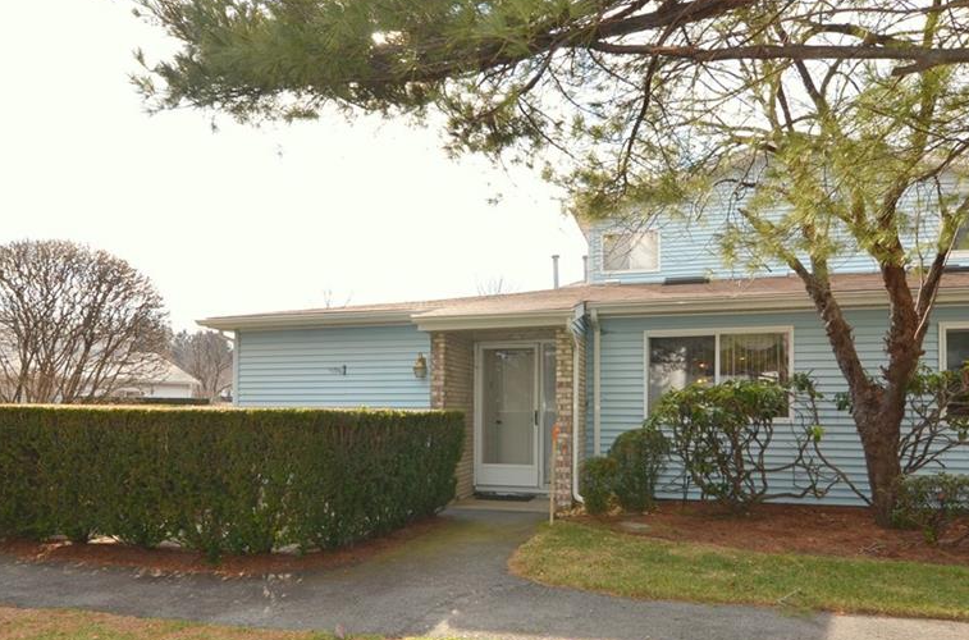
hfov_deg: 75.4
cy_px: 395
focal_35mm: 23
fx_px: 626
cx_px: 508
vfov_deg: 53.6
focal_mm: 11.5
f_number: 6.3
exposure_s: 1/160
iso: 100
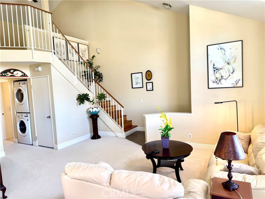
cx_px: 132
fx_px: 184
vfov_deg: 56.8
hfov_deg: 71.6
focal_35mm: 24
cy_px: 100
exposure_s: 1/120
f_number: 1.78
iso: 125
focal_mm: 6.76
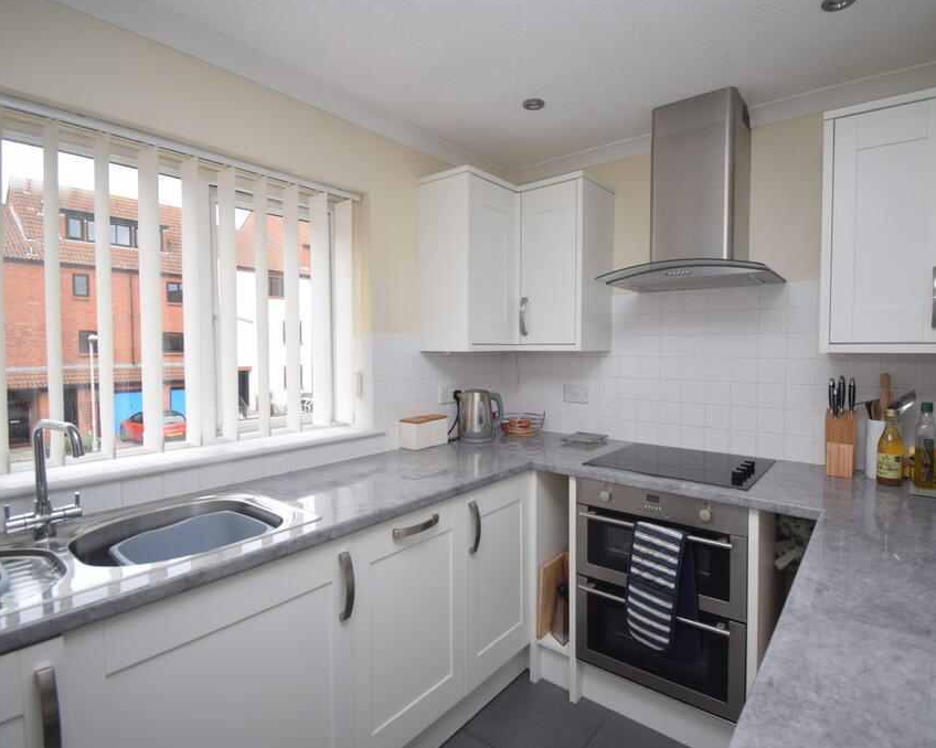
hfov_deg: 89.4
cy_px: 372
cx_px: 509
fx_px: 471
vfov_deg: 77.0
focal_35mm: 17
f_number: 5
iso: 400
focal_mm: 10
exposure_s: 1/100
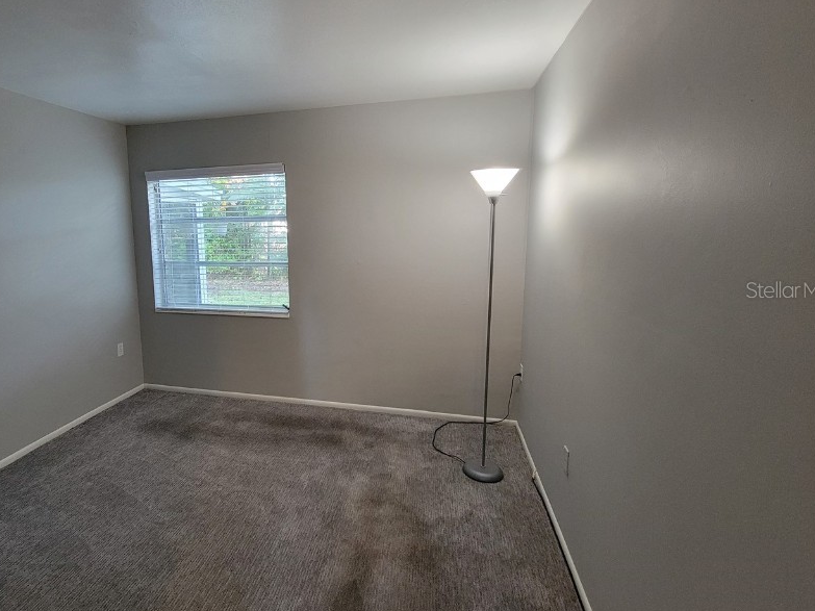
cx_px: 311
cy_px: 289
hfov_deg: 89.4
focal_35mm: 17
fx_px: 400
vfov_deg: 74.7
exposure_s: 1/60
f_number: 2.2
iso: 400
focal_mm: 2.2
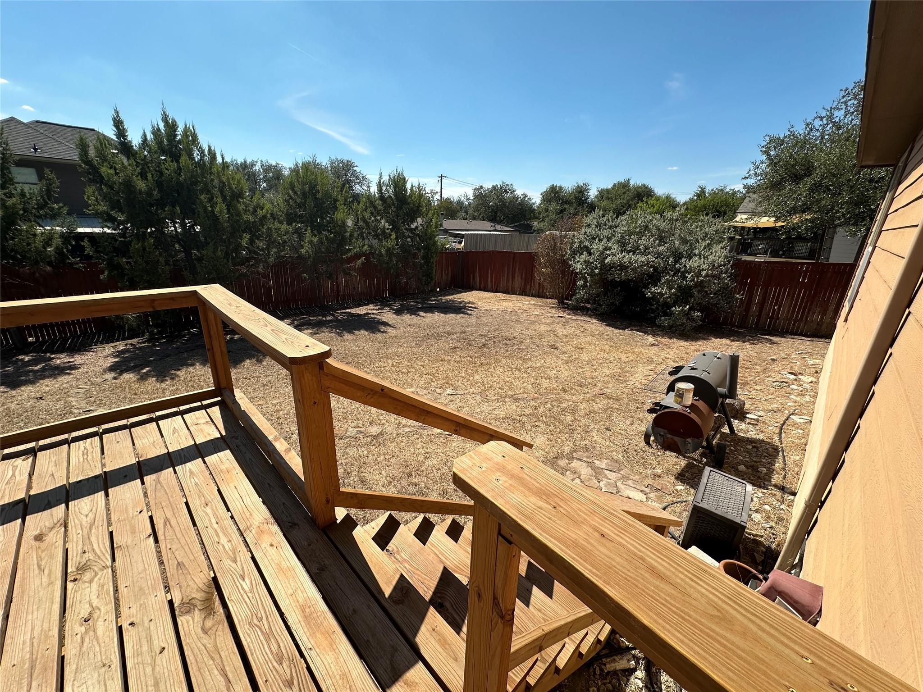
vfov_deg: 85.7
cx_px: 462
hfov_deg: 102.1
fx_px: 373
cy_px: 346
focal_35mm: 14
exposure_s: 1/1855
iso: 40
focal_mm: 2.22
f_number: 2.2
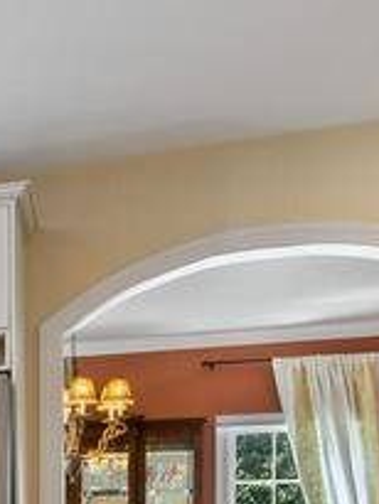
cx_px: -465
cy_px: 562
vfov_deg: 25.0
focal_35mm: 72
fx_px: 1050
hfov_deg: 14.9
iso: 160
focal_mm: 10
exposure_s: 1/4
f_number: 7.1
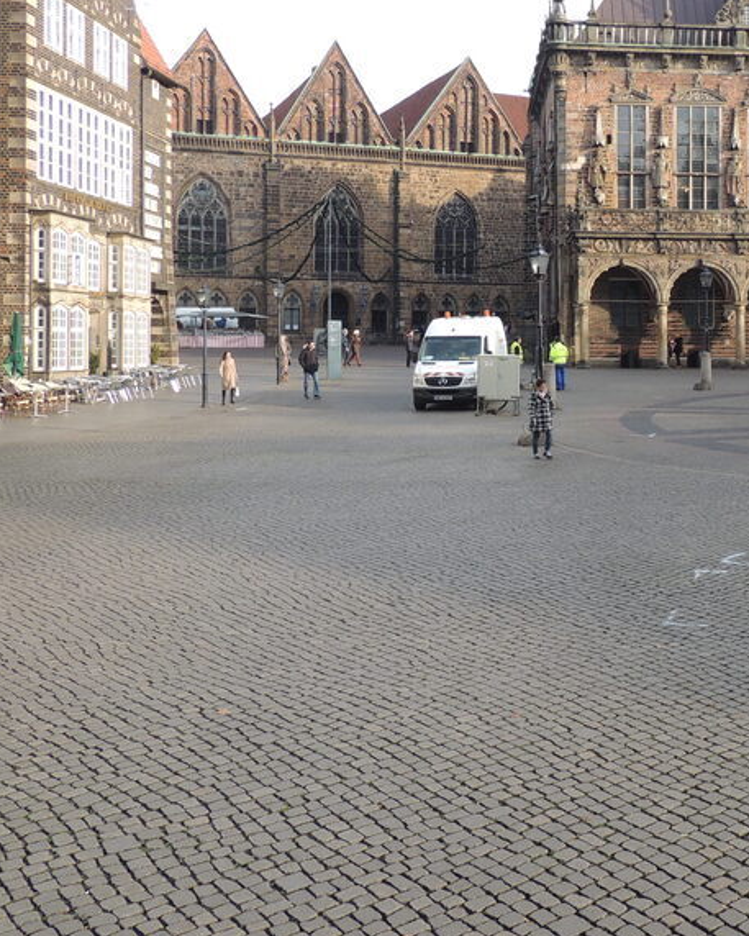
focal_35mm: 42
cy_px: 351
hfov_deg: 34.5
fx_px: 1163
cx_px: 603
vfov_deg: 43.5
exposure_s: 1/250
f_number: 3
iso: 100
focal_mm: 4.3
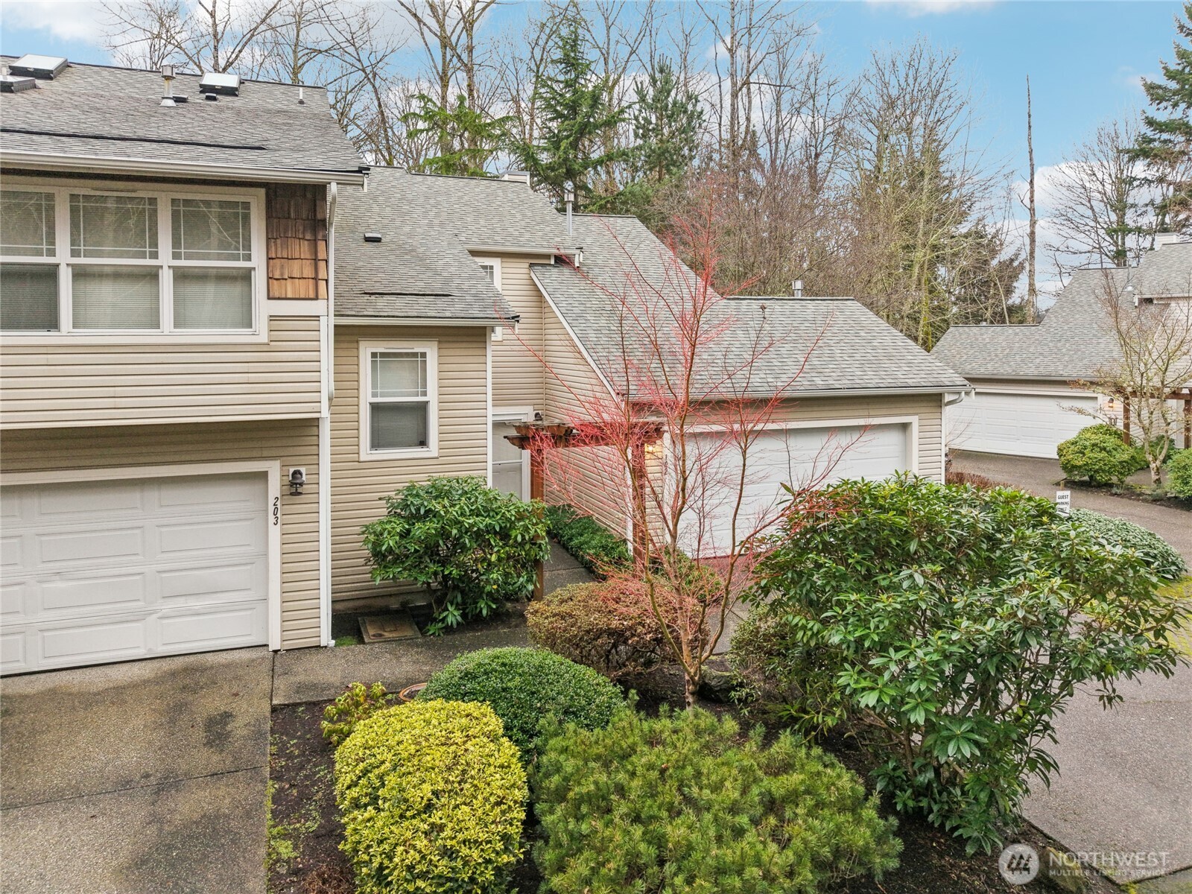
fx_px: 826
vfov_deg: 56.8
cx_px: 596
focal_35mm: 24
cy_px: 447
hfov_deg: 71.6
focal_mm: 8.7
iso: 200
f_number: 1.8
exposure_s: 1/500
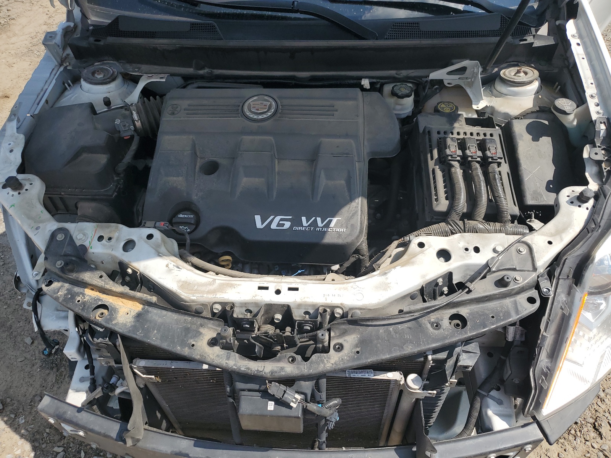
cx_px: 306
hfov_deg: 67.3
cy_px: 229
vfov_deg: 53.1
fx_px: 459
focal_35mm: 26
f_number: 1.5
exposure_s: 1/3333
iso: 50
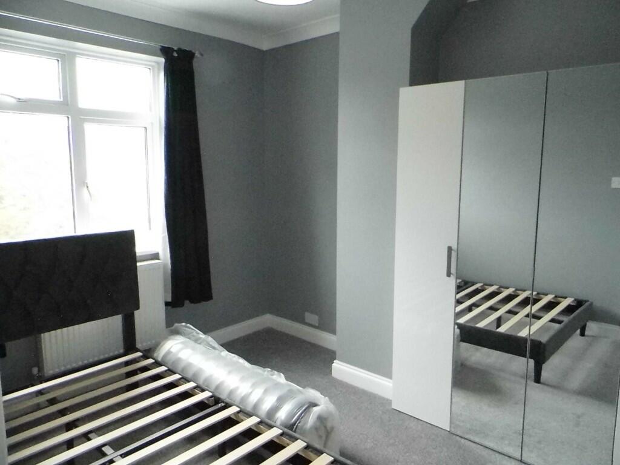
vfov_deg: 54.9
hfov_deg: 69.4
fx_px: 448
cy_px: 232
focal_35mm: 25
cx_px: 310
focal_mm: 4.5
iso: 1600
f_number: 3.1
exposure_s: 1/320
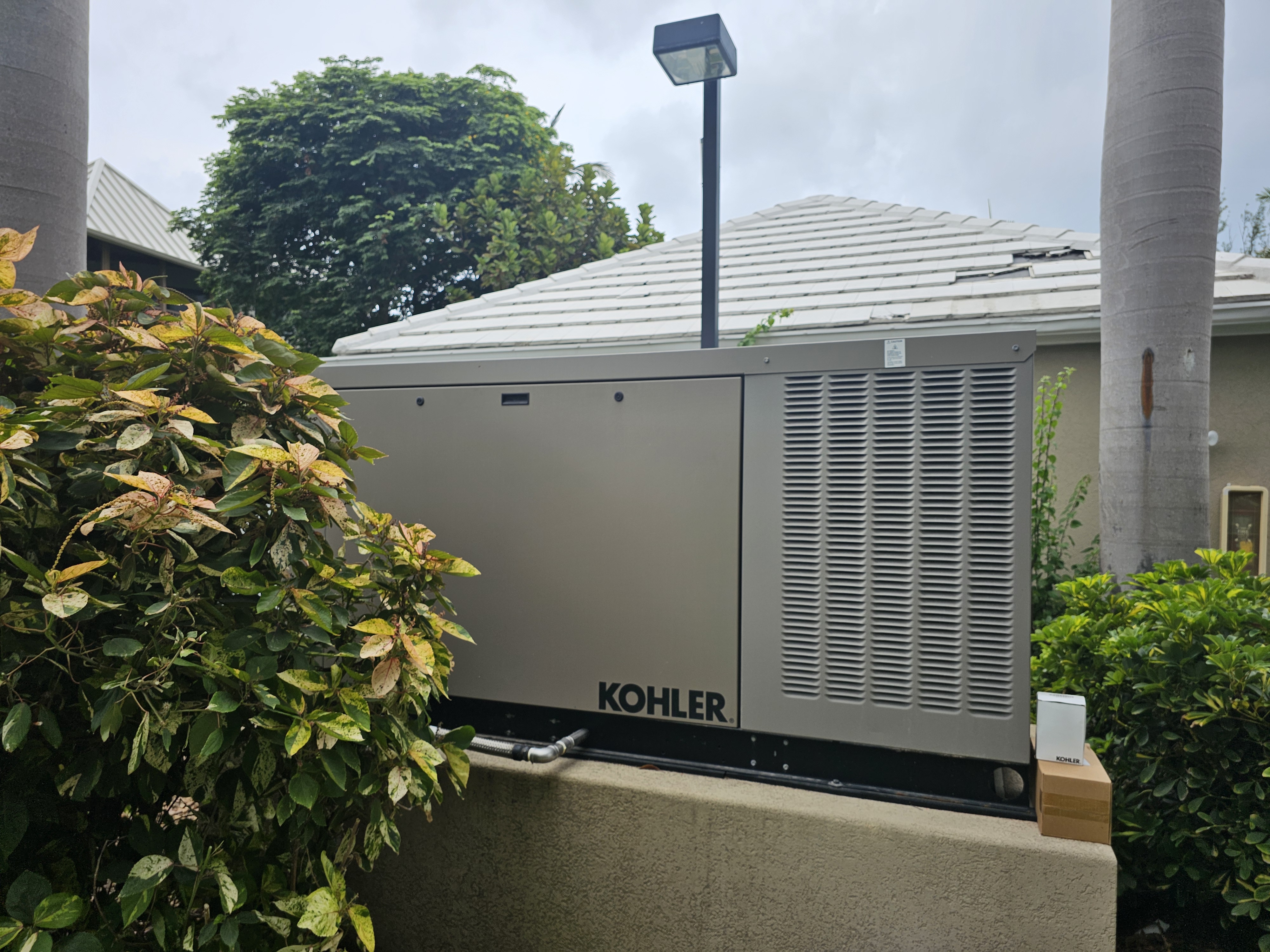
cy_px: 476
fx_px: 844
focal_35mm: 23
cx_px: 635
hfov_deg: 73.9
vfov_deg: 58.9
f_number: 1.7
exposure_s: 1/453
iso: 10
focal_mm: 6.3
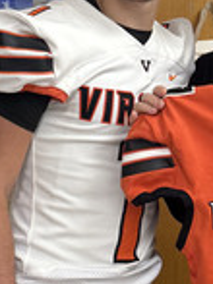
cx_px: 112
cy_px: 168
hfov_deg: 11.3
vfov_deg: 15.1
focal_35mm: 131
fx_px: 1076
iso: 200
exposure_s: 1/121
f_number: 1.78
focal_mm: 6.76
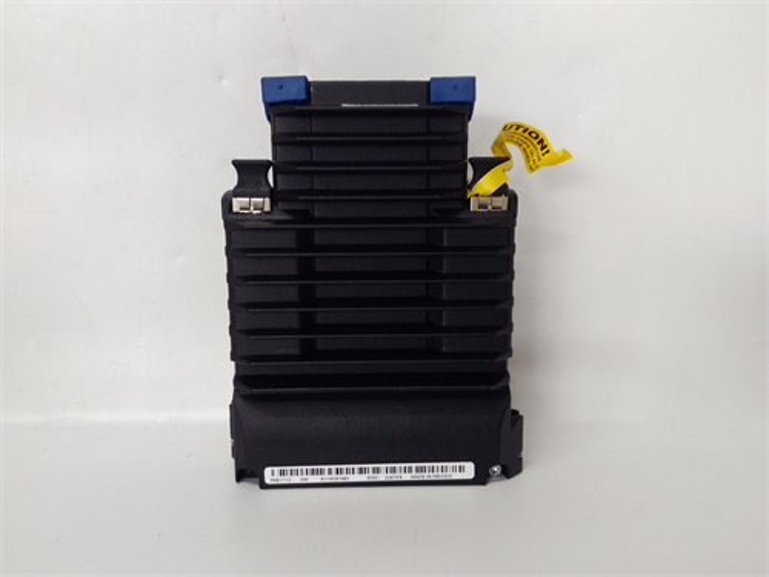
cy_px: 288
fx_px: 600
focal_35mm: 27
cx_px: 384
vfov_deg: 51.4
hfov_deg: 65.3
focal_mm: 3.79
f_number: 2
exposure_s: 1/33
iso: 157
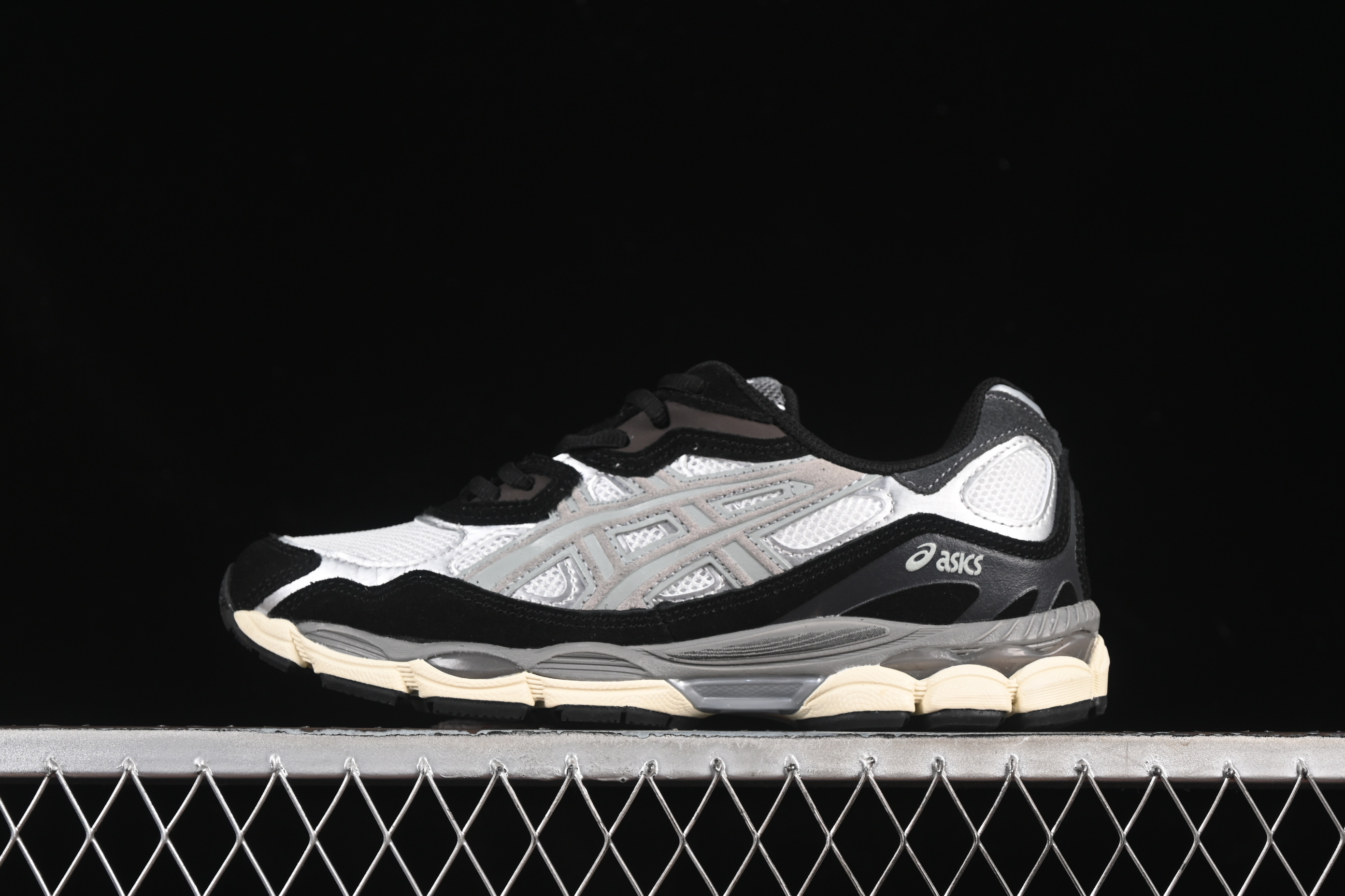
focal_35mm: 75
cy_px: 448
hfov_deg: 27.0
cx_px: 672
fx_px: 2802
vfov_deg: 18.2
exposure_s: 1/60
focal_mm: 50
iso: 160
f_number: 6.3
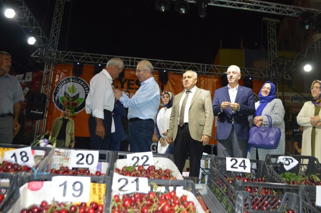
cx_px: 160
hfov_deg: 62.0
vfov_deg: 43.5
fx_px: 267
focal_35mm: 30
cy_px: 106
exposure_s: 1/60
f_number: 3.8
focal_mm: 20
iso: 1000
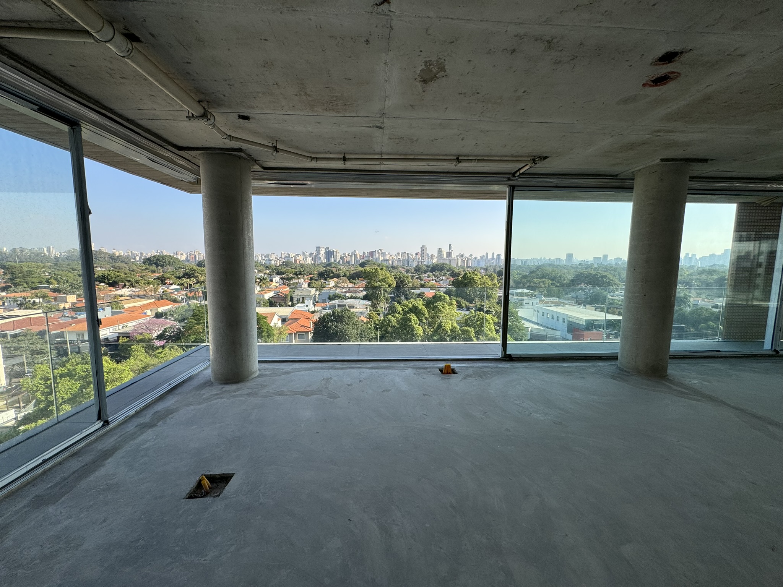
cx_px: 392
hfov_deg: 102.1
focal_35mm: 14
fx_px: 317
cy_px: 294
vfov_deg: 85.7
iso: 50
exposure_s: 1/1110
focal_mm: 2.22
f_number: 2.2
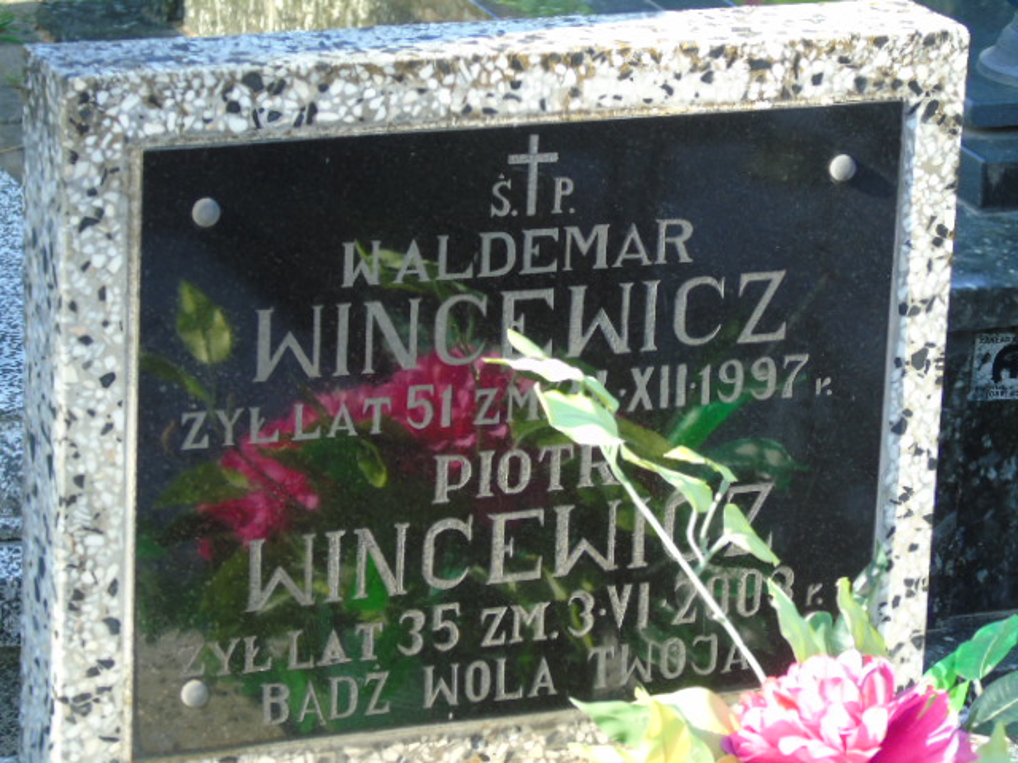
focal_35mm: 162
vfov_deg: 9.2
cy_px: 382
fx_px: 4764
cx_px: 509
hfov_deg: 12.2
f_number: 4.9
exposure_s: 1/125
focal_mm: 29
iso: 160
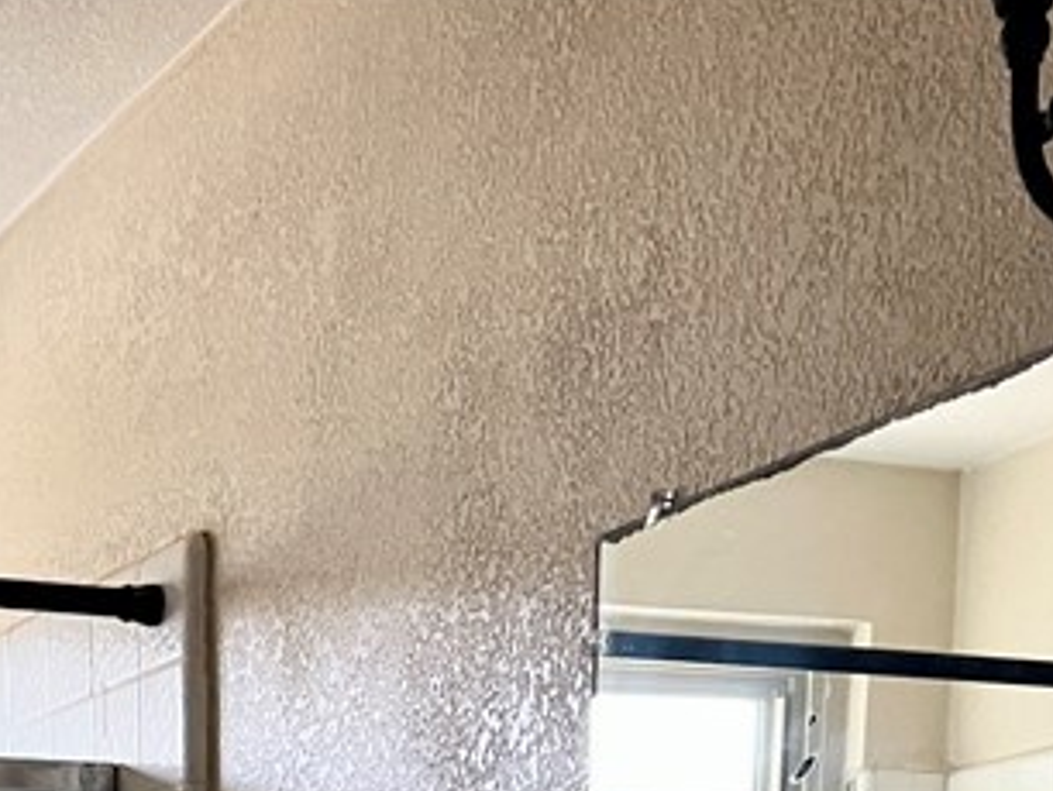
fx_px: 2649
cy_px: 1303
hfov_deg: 21.8
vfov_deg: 15.3
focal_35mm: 87
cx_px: 24
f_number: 1.5
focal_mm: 5.7
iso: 160
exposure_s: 1/60
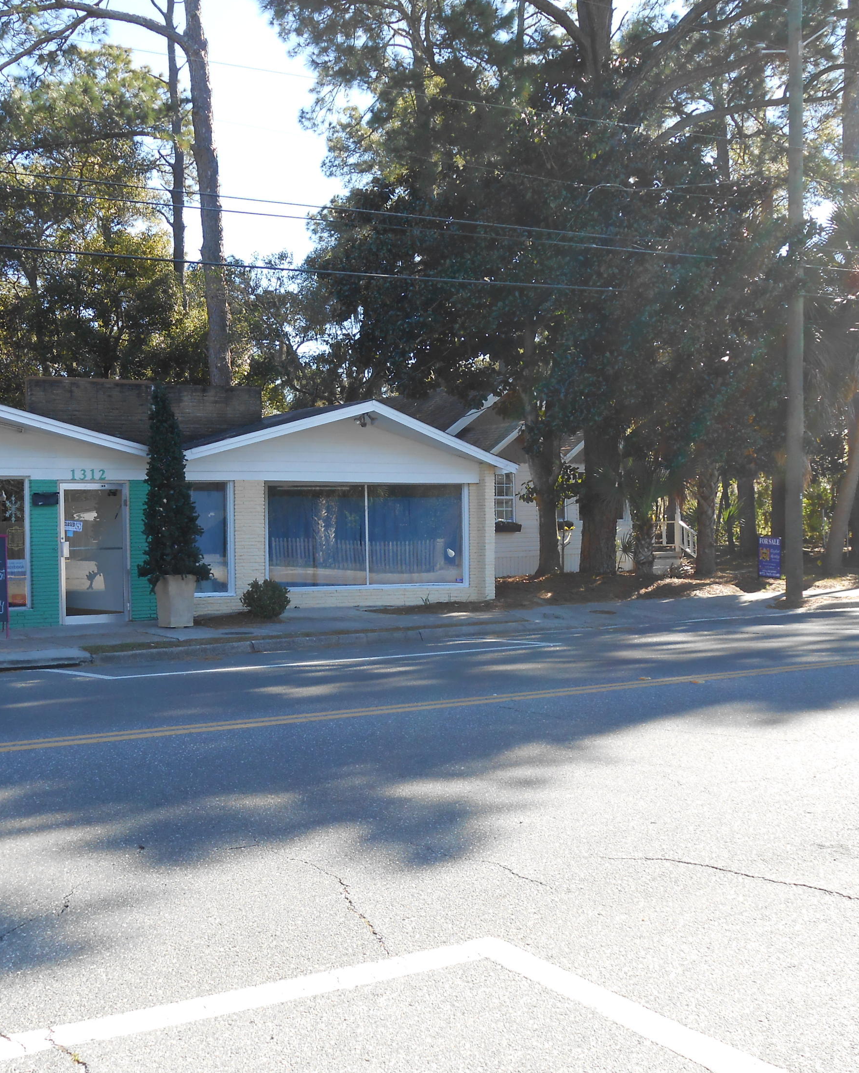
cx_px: 314
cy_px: 536
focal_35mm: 45
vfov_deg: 41.2
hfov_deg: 33.3
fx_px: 1430
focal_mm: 6
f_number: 3.9
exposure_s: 1/160
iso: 80
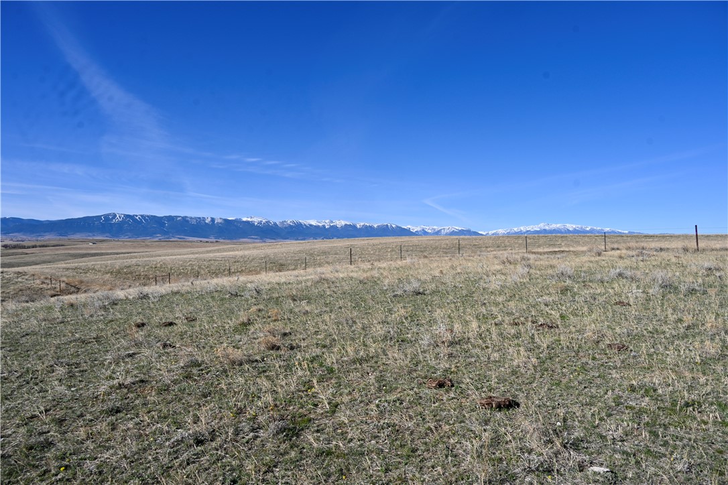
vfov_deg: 53.1
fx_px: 485
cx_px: 364
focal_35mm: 24
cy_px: 242
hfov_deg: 73.7
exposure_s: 1/500
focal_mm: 24
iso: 100
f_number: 8
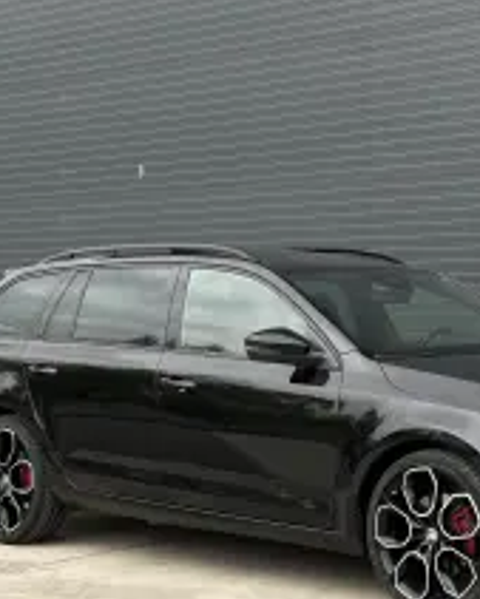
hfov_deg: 19.0
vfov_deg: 23.8
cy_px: 312
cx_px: 372
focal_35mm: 80
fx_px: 1420
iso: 64
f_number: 1.78
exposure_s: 1/430
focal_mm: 6.86
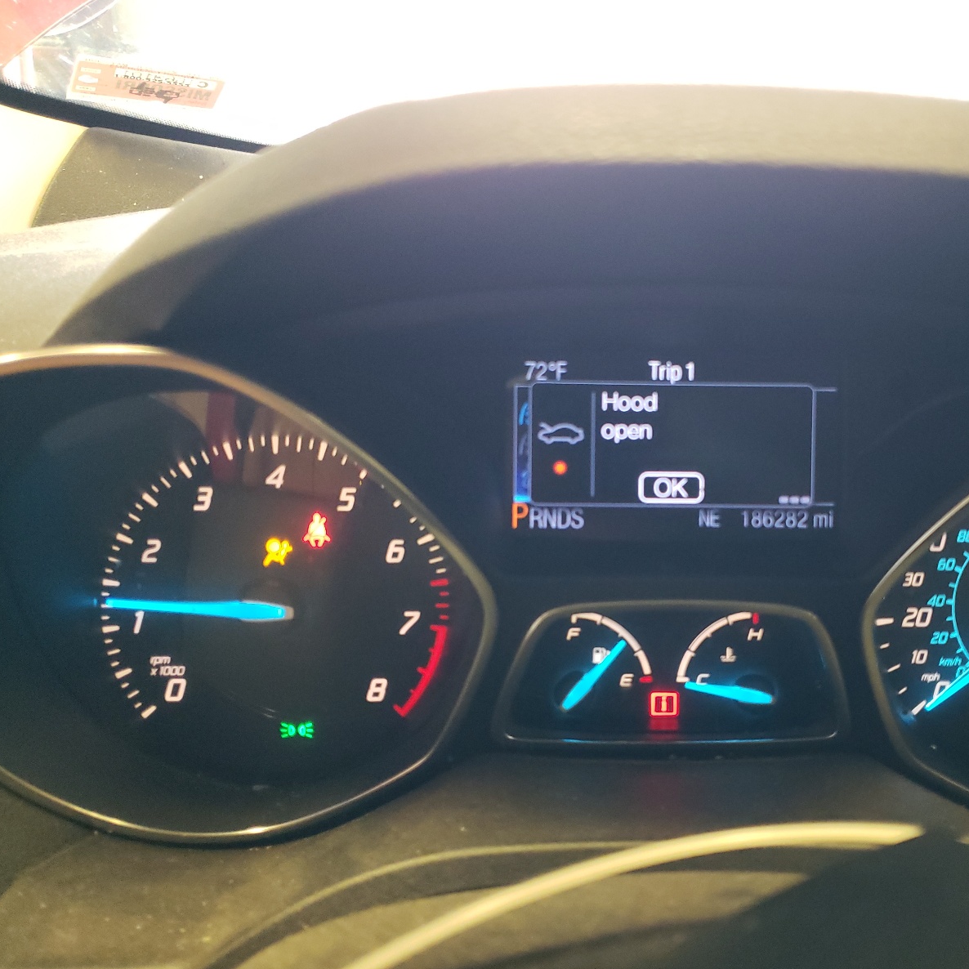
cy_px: 485
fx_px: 982
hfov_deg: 51.8
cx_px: 621
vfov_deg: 52.5
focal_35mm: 31
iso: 309
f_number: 1.5
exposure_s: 1/40
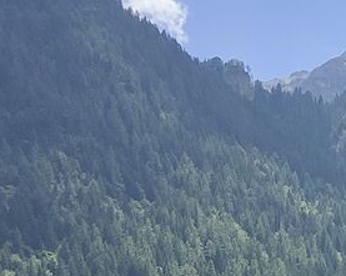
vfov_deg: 11.7
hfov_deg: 14.4
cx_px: 496
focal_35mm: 126
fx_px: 1289
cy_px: 422
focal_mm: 3.3
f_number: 2.4
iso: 25
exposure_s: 1/926
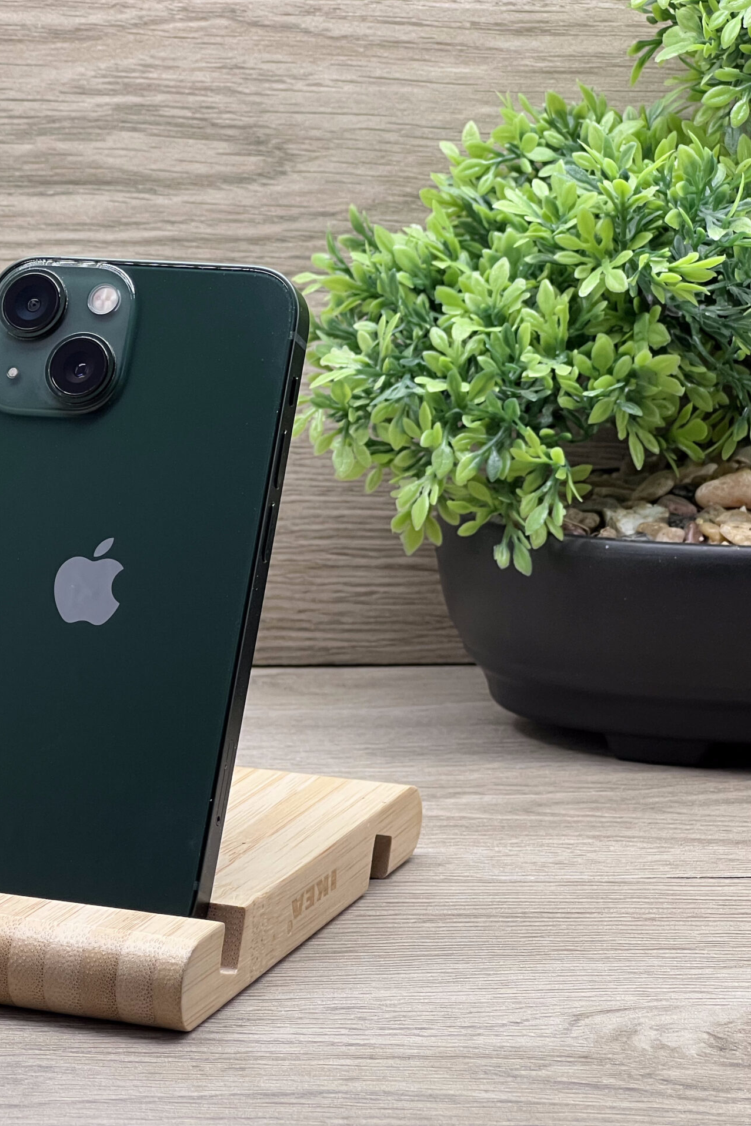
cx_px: 158
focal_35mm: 107
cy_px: 564
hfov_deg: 12.7
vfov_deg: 19.1
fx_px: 3349
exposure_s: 1/100
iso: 100
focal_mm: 9
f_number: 2.8
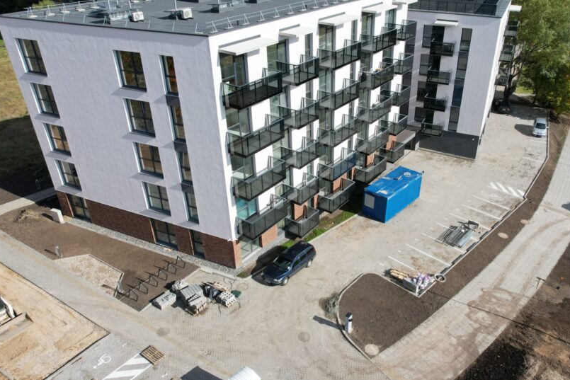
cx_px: 319
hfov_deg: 65.3
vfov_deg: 46.4
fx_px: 443
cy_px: 191
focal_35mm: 28
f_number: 2.8
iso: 200
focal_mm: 8.38
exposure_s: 1/2500
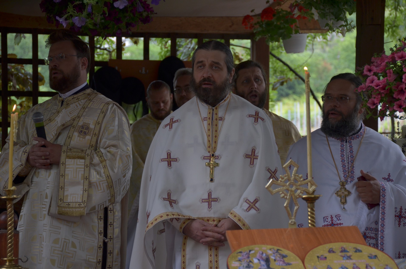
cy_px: 134
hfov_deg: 16.1
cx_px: 203
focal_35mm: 128
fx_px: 1435
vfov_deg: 10.7
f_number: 5.3
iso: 400
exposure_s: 1/200
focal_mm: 85
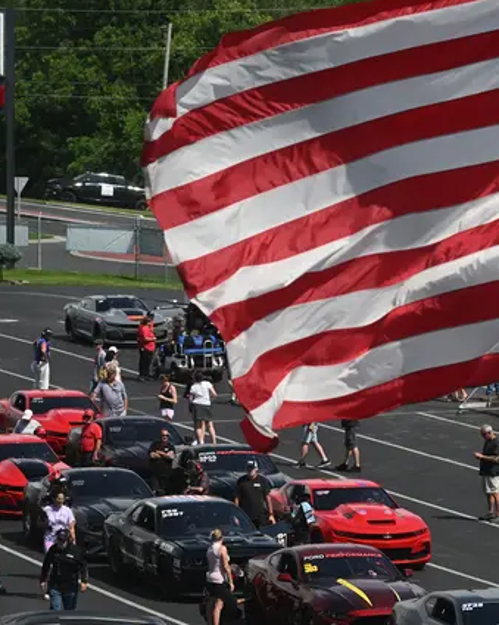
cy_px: 343
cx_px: 439
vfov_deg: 7.5
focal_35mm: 258
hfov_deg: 6.0
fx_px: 4765
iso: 200
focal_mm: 150
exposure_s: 1/800
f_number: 9
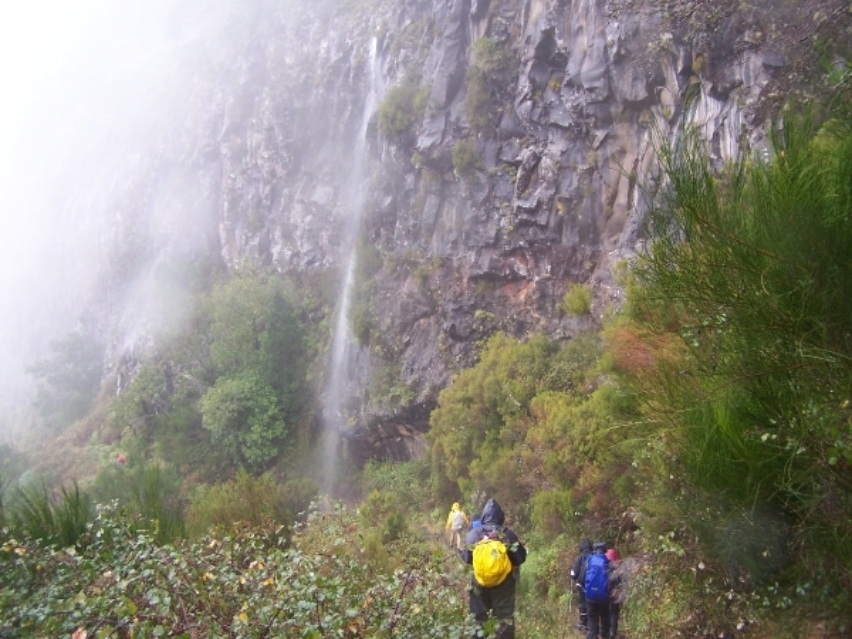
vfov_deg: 37.7
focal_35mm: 38
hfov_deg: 49.0
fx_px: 935
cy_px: 320
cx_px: 426
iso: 80
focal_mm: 6.3
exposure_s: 1/50
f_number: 2.8
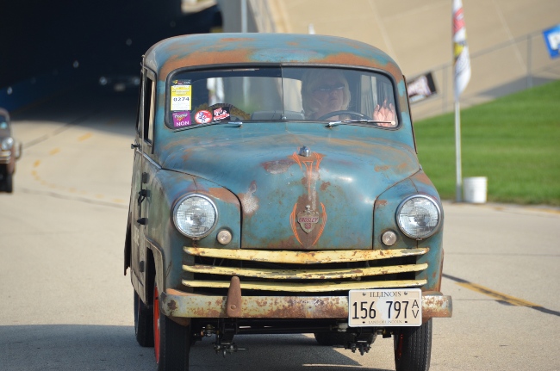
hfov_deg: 6.9
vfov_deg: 4.6
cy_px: 186
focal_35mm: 300
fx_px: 4659
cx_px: 280
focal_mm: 200
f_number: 7.1
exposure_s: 1/800
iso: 200
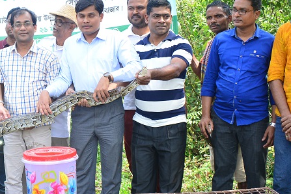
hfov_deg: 32.6
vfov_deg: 23.4
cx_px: 25
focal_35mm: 58
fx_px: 469
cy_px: 107
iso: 400
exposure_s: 1/250
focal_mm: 18
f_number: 3.5
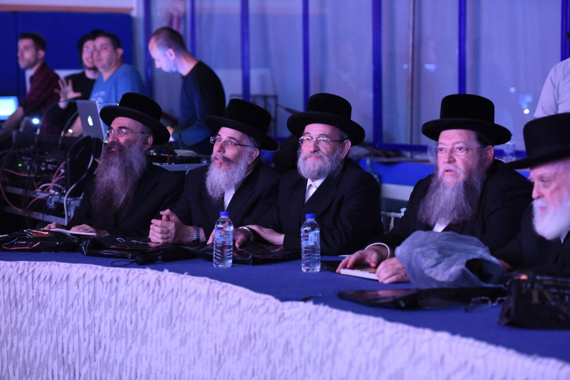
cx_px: 285
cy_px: 190
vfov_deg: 13.4
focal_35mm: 102
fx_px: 1615
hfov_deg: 20.0
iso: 5000
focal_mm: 102
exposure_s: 1/30
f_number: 3.2
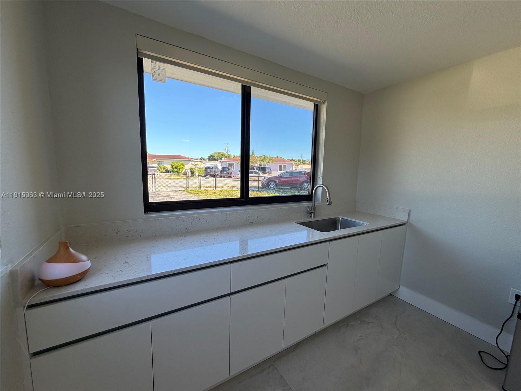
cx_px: 260
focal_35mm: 14
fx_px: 211
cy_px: 196
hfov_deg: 102.1
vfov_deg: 85.7
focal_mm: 2.22
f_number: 2.2
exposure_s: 1/178
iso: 50
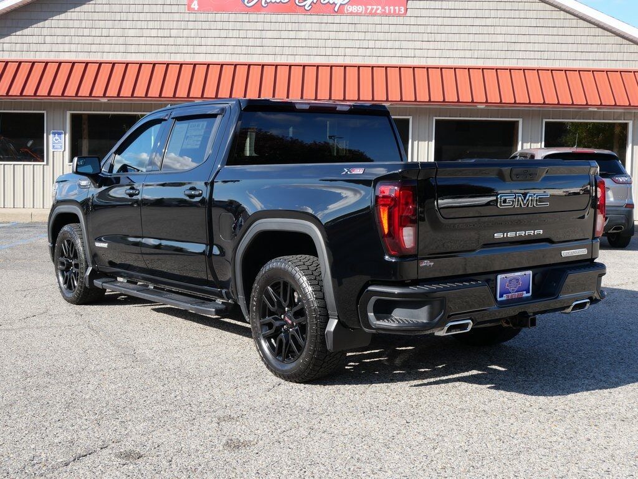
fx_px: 848
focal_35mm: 46
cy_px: 240
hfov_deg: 41.2
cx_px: 319
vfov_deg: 31.5
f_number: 7.1
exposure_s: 1/250
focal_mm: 23
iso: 200
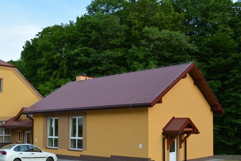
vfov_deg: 29.1
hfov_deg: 42.4
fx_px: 306
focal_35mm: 46
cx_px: 80
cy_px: 114
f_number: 8
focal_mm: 21
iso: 200
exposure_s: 1/250
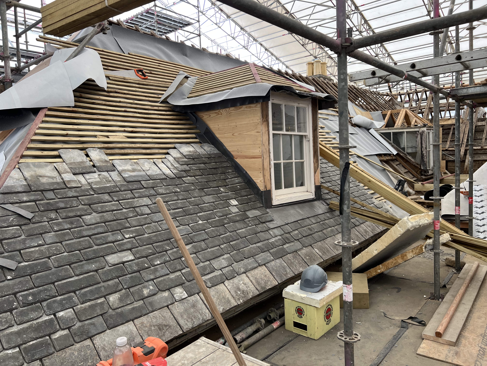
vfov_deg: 53.1
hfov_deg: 67.3
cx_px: 244
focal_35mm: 26
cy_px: 183
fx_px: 366
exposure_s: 1/121
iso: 40
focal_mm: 5.7
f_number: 1.5
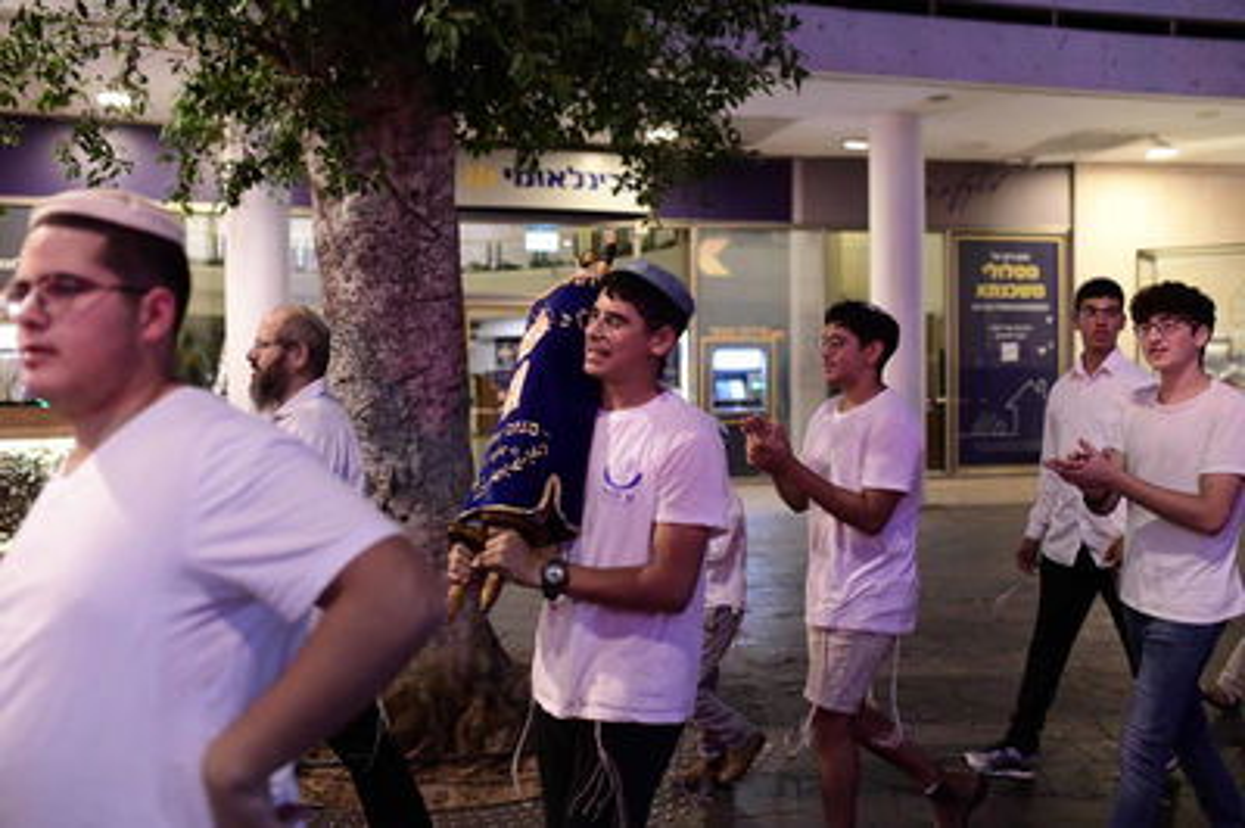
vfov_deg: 37.8
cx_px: 622
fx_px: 1209
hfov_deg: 54.5
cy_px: 414
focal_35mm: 35
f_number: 2.8
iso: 8000
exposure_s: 1/250
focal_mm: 35
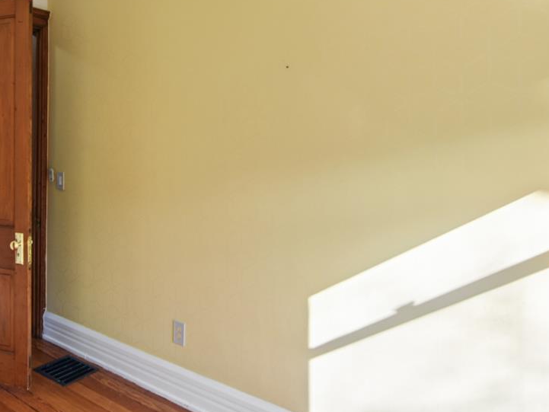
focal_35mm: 28
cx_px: 204
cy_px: 151
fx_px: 444
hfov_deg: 62.5
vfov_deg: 49.2
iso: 400
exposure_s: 1/30
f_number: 8
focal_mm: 14
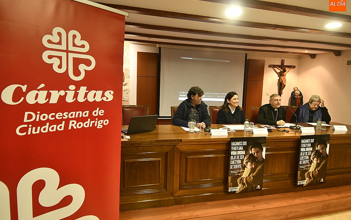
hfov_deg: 79.7
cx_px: 178
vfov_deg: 55.0
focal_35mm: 22
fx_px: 210
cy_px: 104
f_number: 4
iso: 2000
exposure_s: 1/80
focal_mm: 14
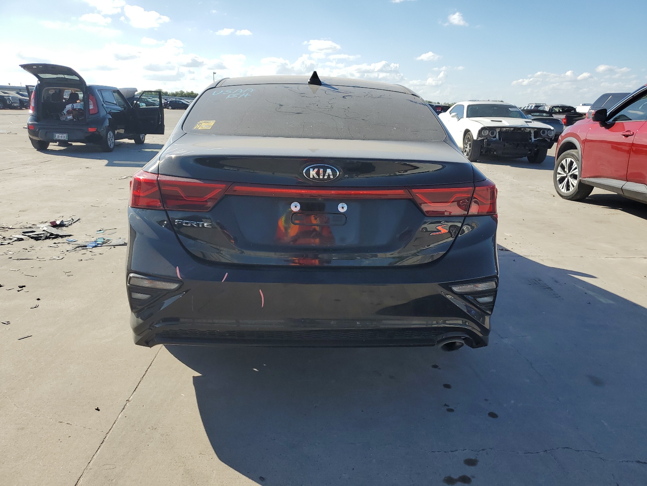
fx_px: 486
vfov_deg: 53.1
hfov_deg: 67.3
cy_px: 243
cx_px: 324
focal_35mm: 26
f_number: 1.5
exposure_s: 1/2500
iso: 50
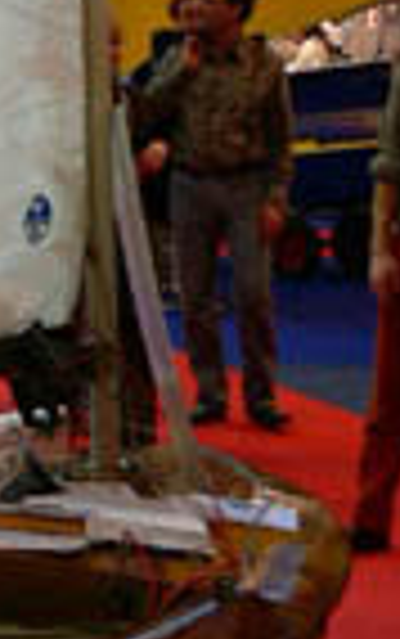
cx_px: -213
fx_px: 2576
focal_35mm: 148
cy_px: -88
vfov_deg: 13.8
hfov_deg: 8.7
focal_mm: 7.4
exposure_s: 1/40
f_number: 2.8
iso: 80
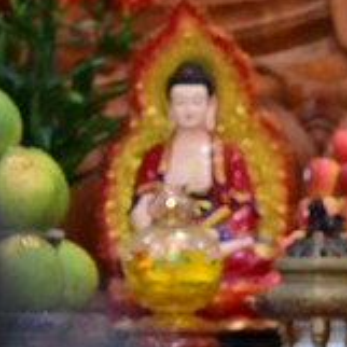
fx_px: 4276
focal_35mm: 377
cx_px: 526
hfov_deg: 4.6
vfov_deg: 4.6
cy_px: 414
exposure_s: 1/125
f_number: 5.6
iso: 2000
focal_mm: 110
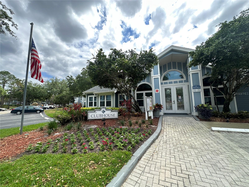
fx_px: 101
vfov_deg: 85.7
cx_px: 124
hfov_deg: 102.1
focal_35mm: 14
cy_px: 94
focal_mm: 2.22
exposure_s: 1/875
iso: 50
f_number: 2.2
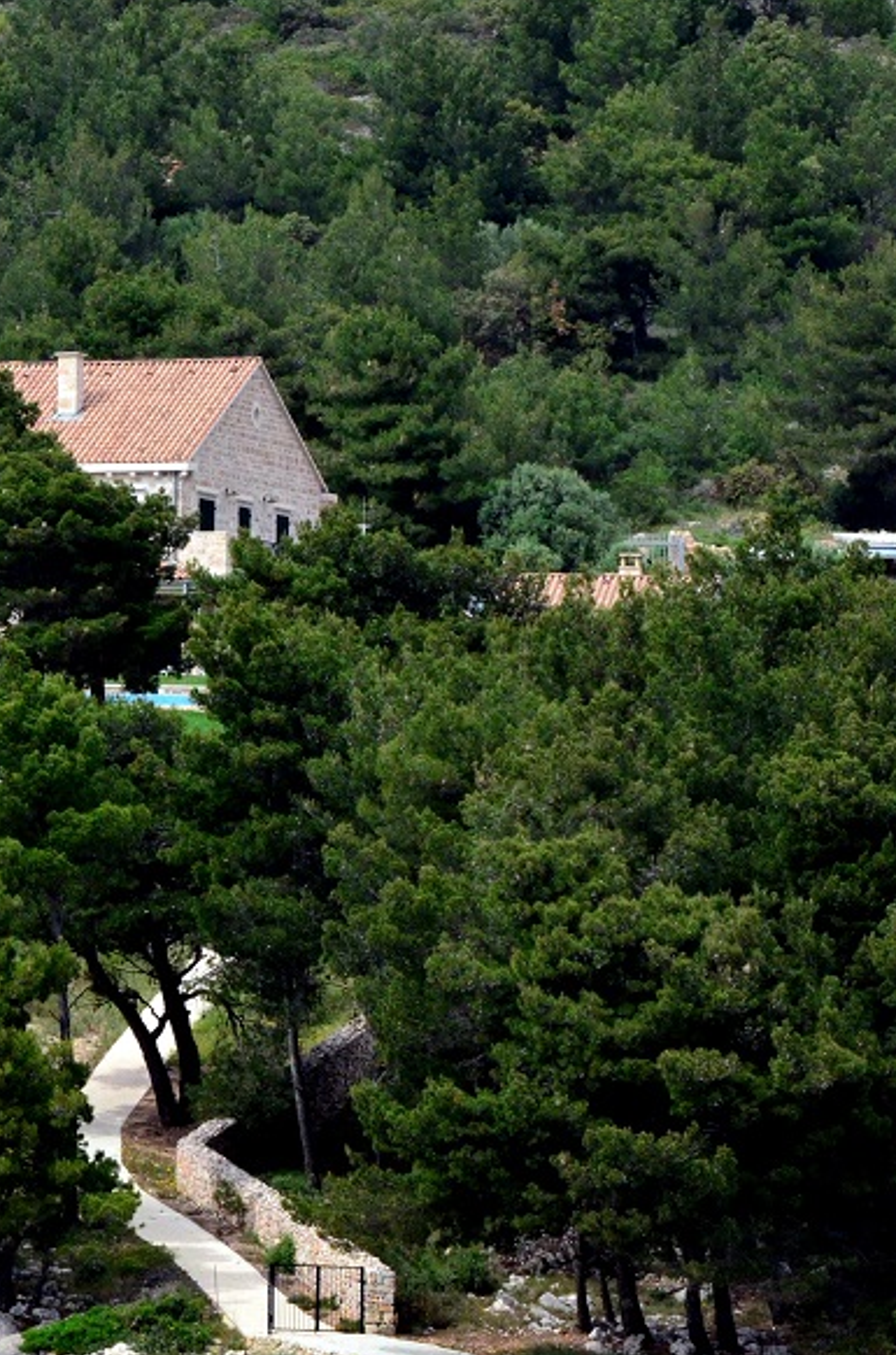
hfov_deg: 4.2
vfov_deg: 6.4
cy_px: 606
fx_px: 12080
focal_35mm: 322
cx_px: 211
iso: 3200
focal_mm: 125
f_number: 14
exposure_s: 1/2000
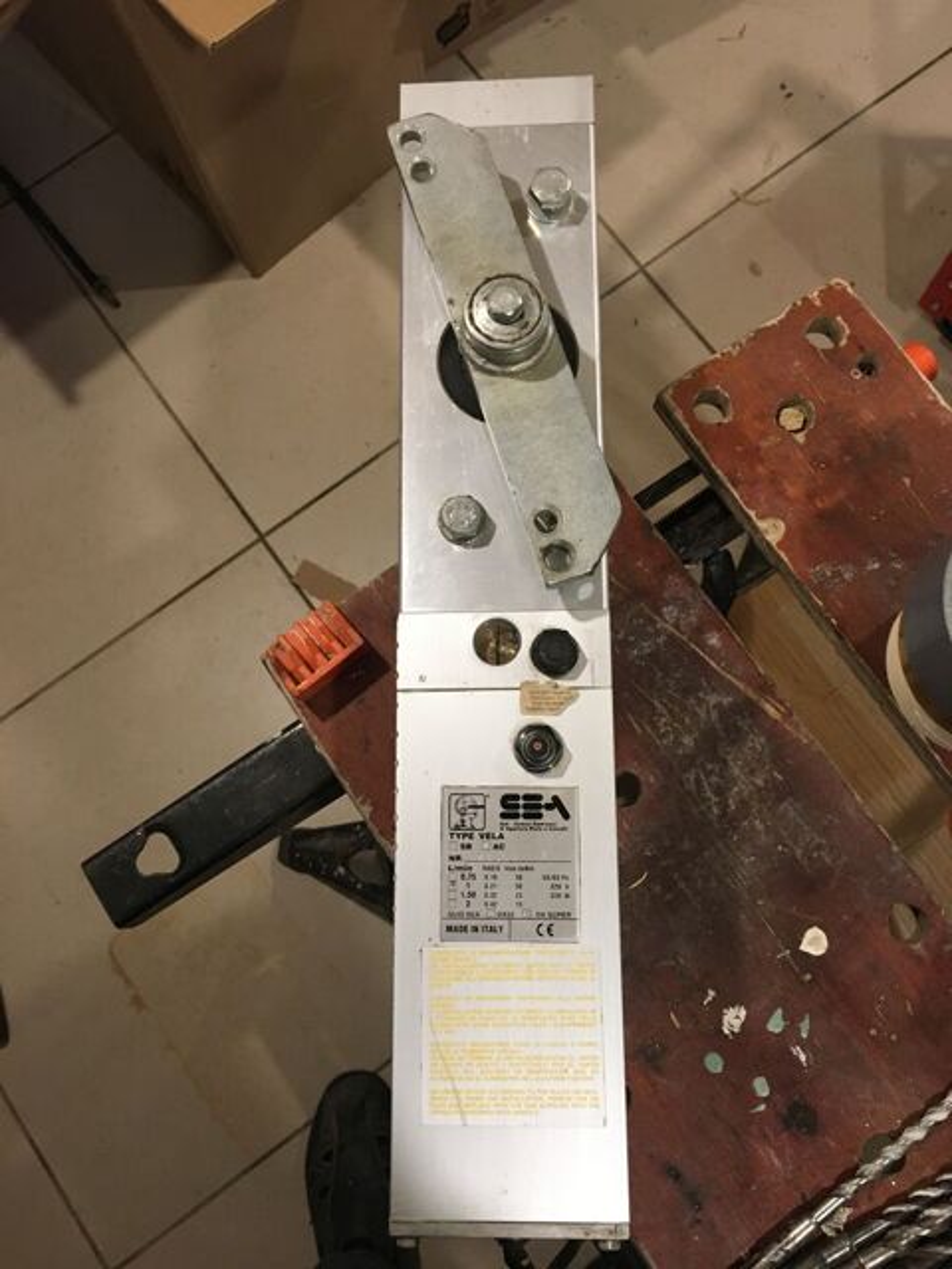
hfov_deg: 48.2
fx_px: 1063
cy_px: 634
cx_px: 476
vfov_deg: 61.7
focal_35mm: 29
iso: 160
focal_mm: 4.15
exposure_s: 1/33
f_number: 2.2
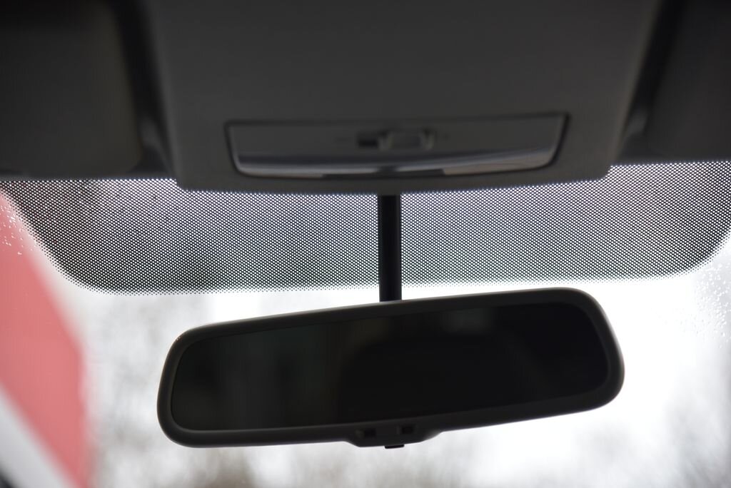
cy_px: 244
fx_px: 2133
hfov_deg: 19.4
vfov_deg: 13.1
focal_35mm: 105
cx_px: 366
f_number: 4
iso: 500
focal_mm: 105
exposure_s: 1/50
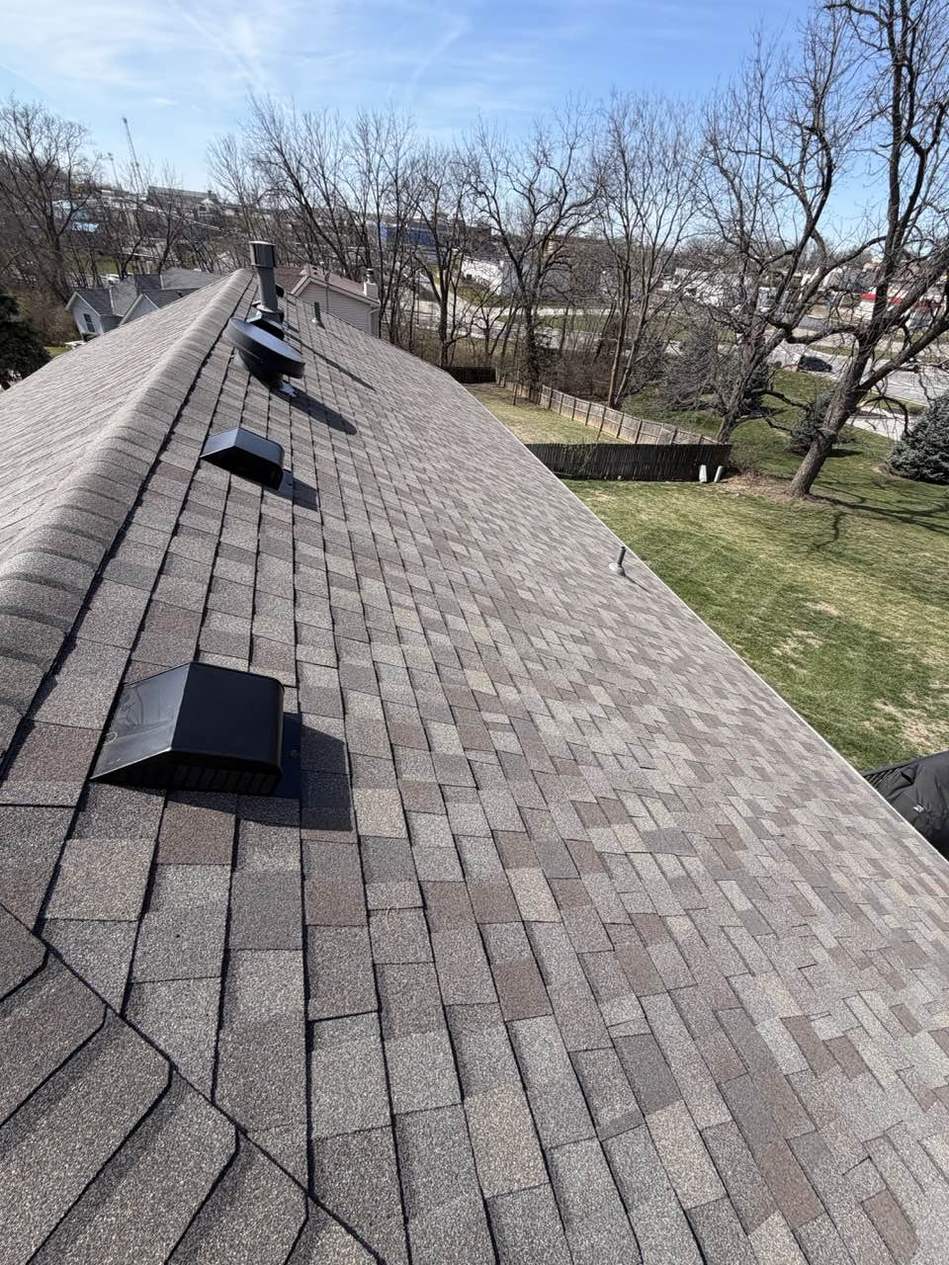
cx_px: 474
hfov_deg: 85.7
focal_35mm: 14
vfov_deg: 102.1
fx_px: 512
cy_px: 632
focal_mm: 2.22
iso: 32
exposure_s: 1/770
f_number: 2.2
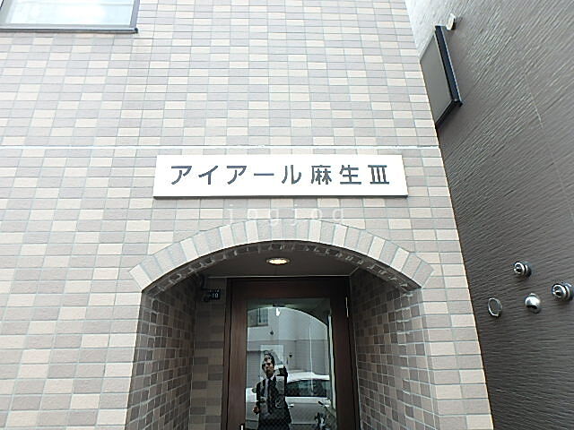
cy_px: 215
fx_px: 348
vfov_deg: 63.4
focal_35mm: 21
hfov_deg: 79.0
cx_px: 287
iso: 125
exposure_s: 1/100
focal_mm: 3.7
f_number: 3.5
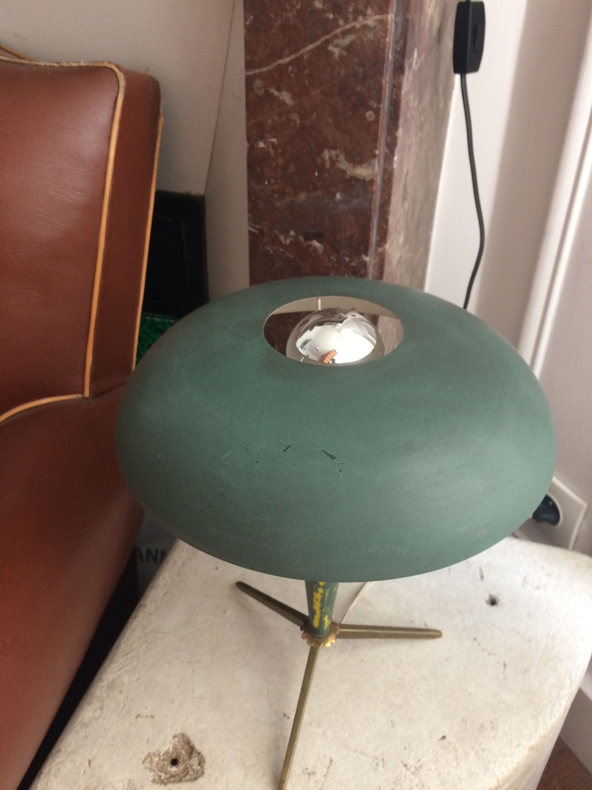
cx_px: 296
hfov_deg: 48.2
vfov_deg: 61.7
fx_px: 661
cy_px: 395
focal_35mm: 29
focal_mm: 4.15
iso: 160
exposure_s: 1/33
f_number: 2.2
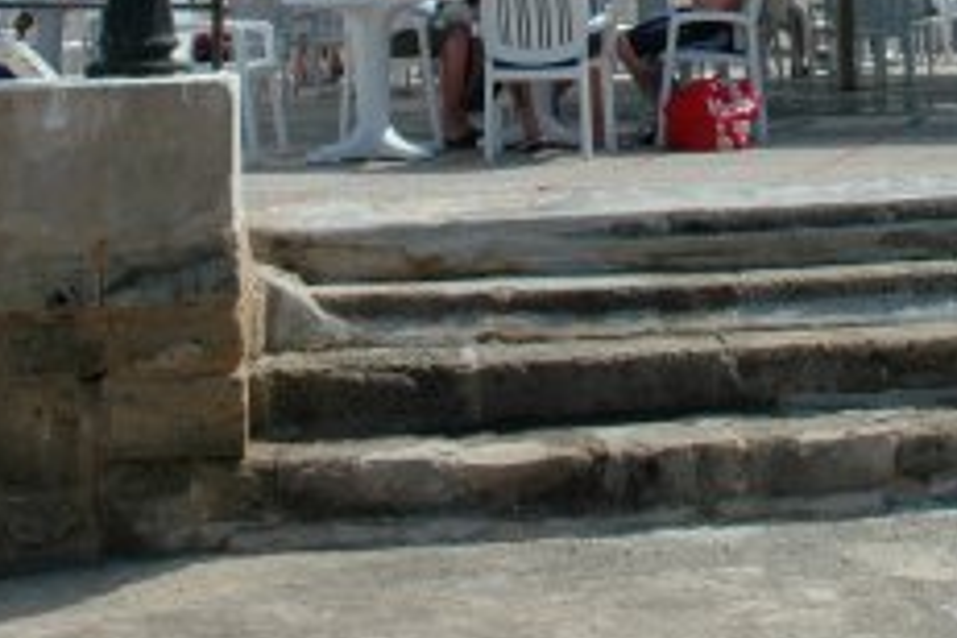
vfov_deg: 15.3
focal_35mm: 84
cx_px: 737
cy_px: -257
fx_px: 2233
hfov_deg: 23.9
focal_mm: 18
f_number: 9
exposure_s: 1/320
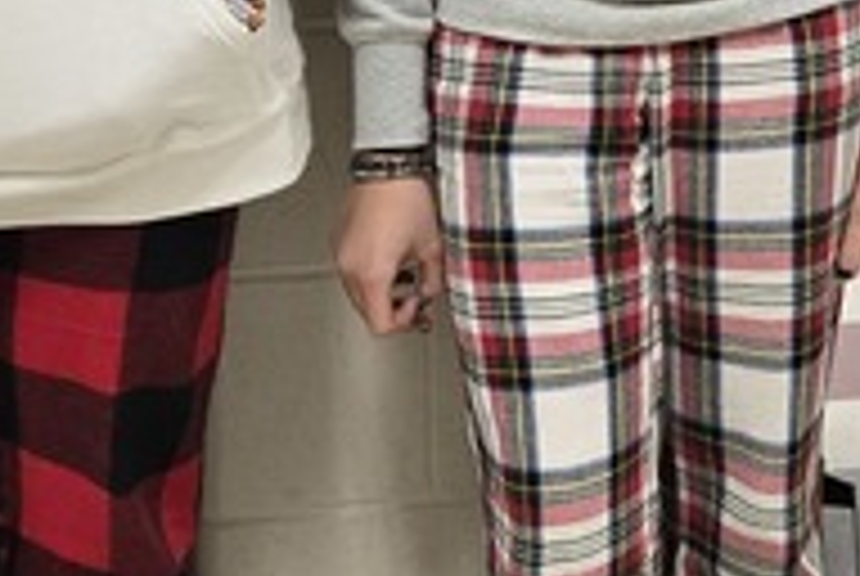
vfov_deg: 10.4
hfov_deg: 15.7
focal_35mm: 128
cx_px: 851
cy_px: -315
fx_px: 3062
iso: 500
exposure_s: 1/120
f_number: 1.8
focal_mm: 5.4
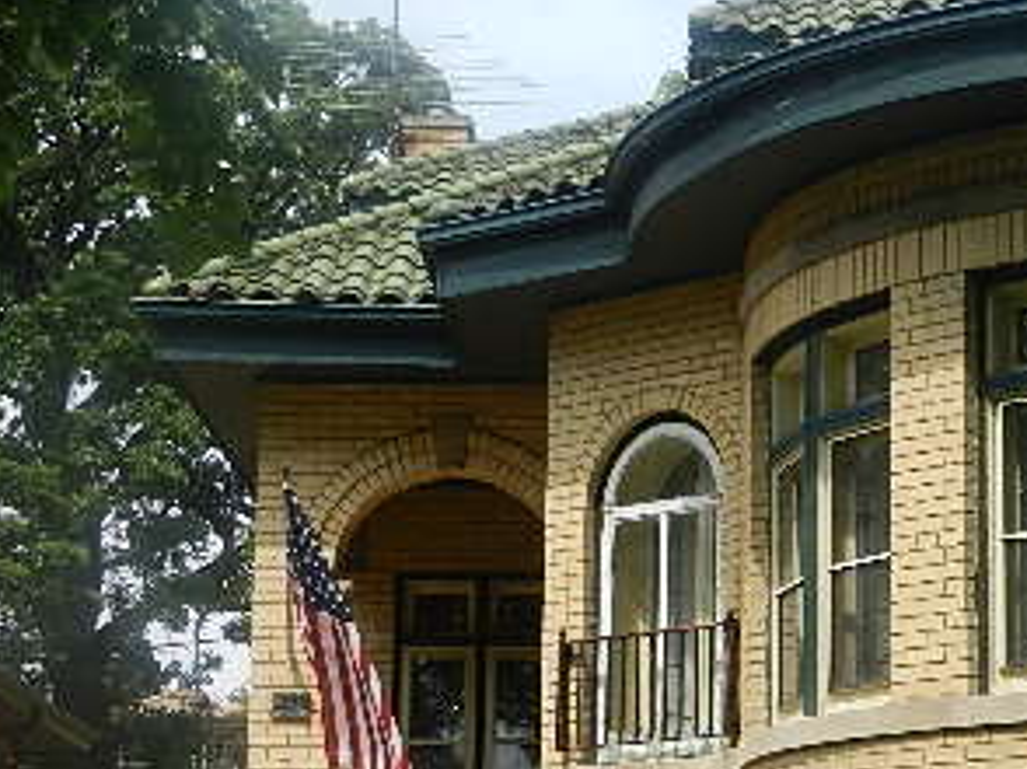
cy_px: 549
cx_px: 1024
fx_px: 2905
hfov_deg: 19.5
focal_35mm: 98
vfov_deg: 15.0
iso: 160
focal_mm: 8.2
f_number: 4.2
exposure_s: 1/800
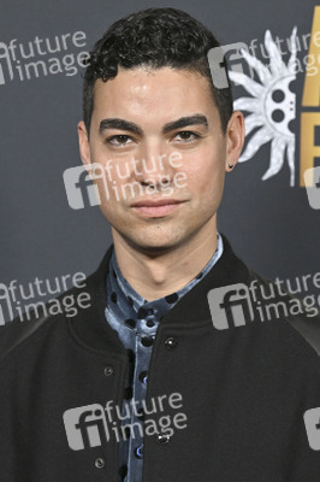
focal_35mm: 107
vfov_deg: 19.1
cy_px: 241
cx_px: 160
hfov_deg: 12.8
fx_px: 1429
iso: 2500
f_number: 6.3
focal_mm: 107
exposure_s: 1/320
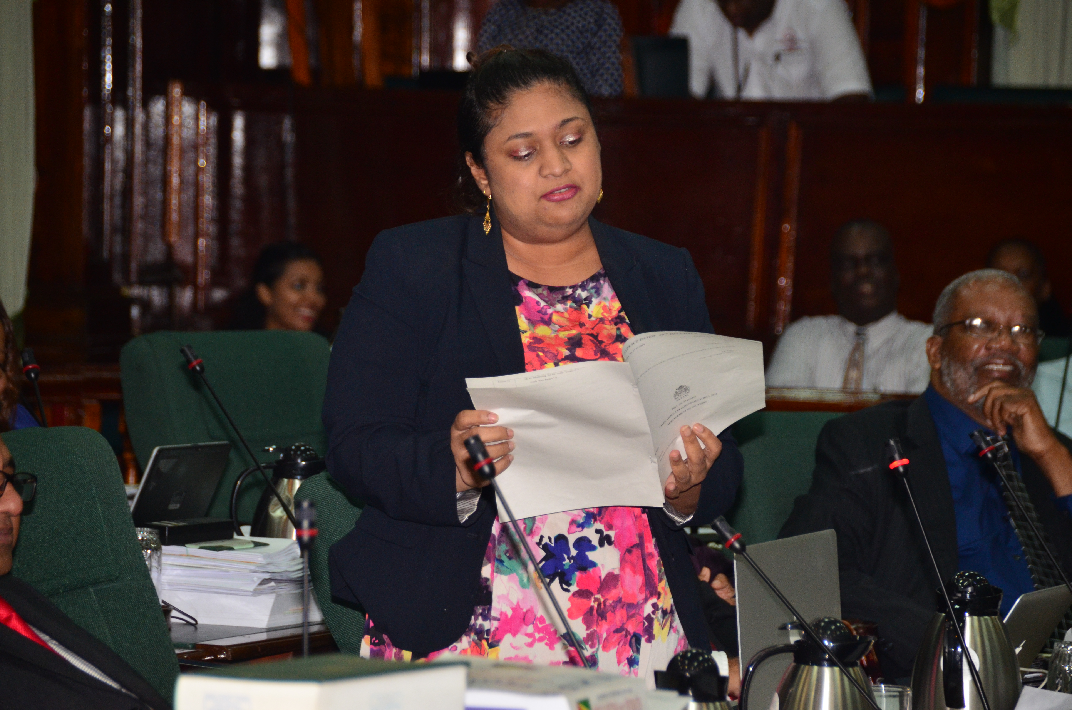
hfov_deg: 8.9
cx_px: 536
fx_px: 6909
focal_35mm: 232
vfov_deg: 5.9
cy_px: 355
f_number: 6
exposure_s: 1/80
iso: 1000
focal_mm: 155
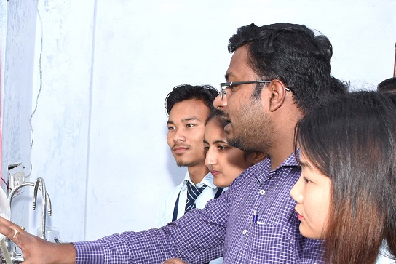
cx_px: 81
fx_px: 1001
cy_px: 261
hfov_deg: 22.1
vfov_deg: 14.8
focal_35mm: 91
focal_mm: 22
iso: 500
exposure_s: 1/125
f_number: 6.7
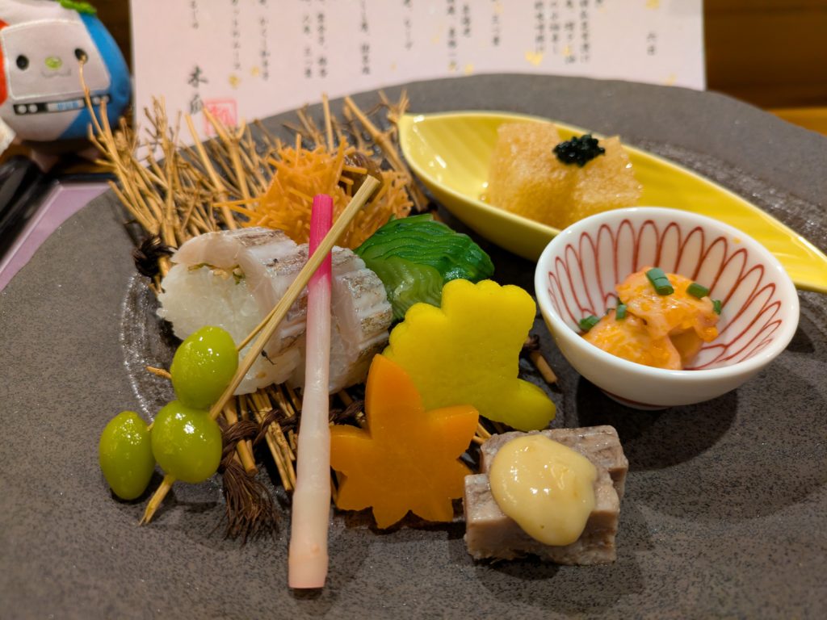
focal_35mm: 25
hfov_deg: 69.4
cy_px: 310
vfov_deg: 54.9
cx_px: 414
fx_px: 597
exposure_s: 1/33.3
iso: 430
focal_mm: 5.43
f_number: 1.89
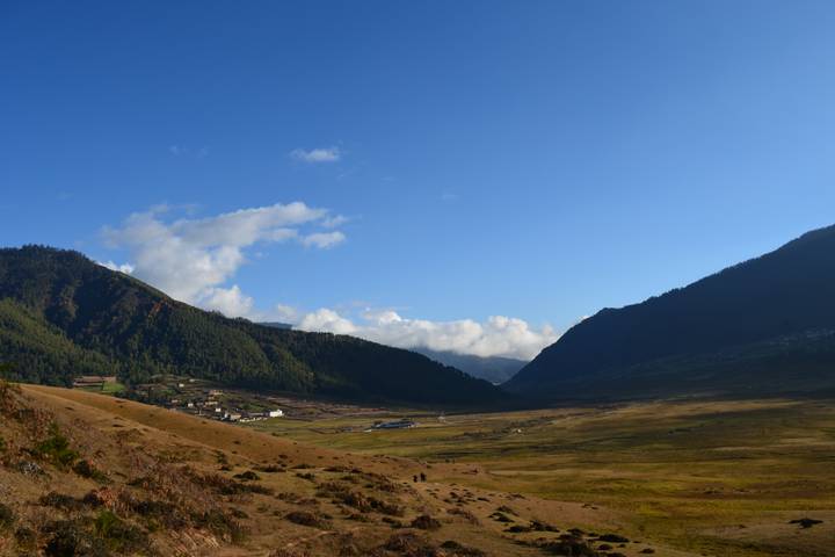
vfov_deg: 47.9
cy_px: 278
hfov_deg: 67.4
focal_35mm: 27
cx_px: 418
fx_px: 626
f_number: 8
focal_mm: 18
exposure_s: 1/250
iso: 100
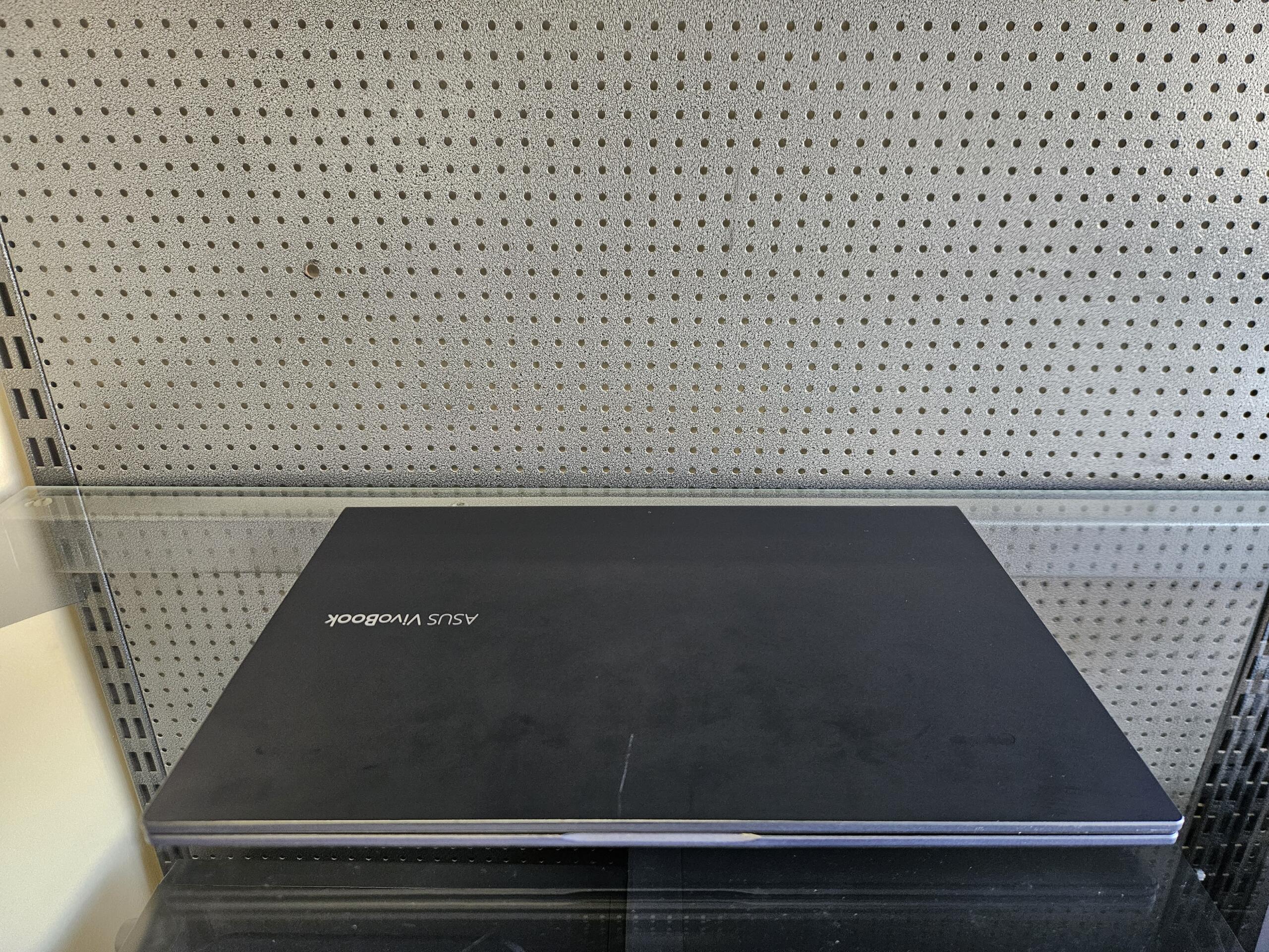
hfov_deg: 73.9
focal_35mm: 23
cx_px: 634
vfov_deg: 58.9
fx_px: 843
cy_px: 476
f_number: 1.8
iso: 640
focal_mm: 5.4
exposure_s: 1/100
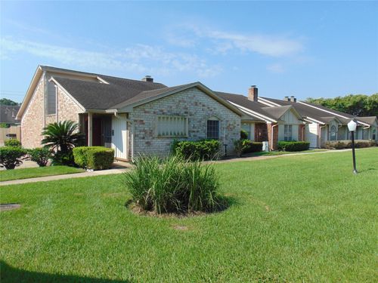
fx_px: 273
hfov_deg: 69.4
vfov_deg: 54.9
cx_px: 189
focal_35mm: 25
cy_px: 142
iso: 80
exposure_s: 1/200
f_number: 7.7
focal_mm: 4.5
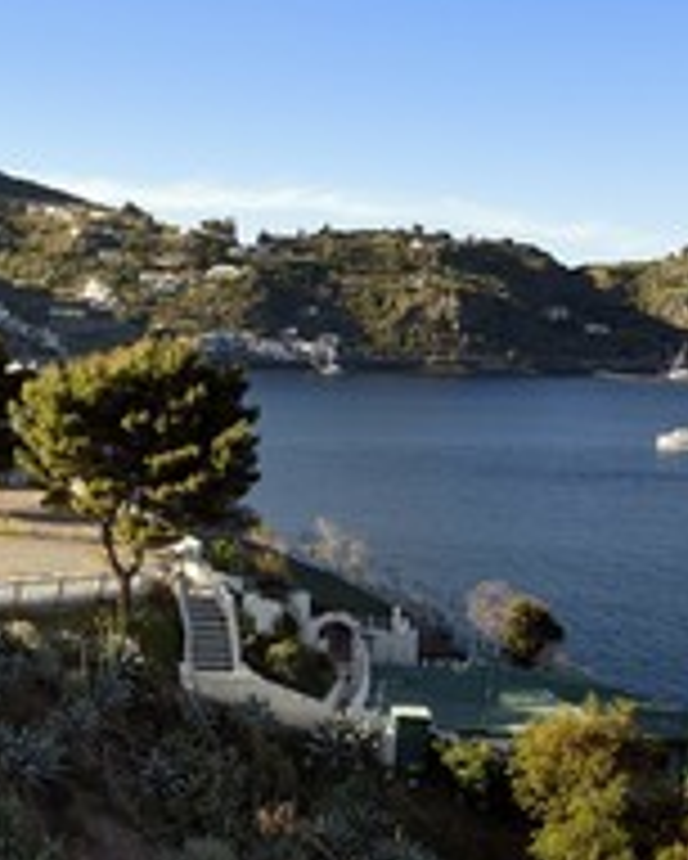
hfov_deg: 22.5
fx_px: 1679
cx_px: 54
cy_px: 491
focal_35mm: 66
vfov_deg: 28.7
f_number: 11
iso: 200
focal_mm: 32
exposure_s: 1/250
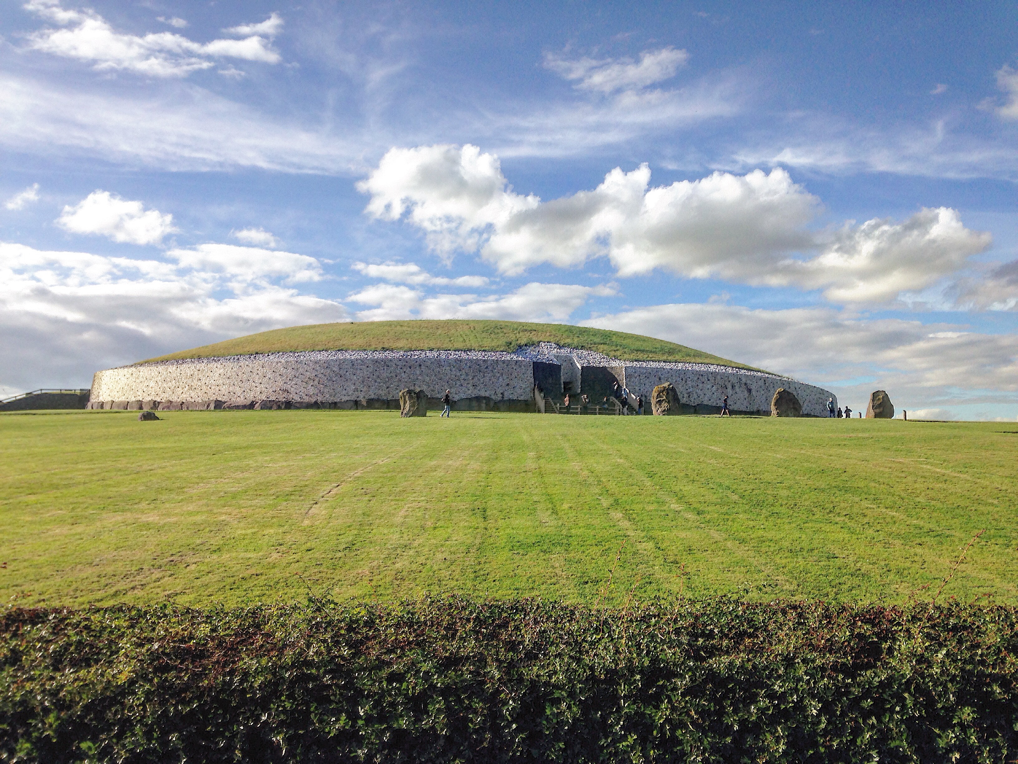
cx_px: 509
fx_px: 970
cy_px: 382
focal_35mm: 33
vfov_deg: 42.9
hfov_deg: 55.4
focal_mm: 4.12
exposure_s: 1/1695
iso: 50
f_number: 2.4
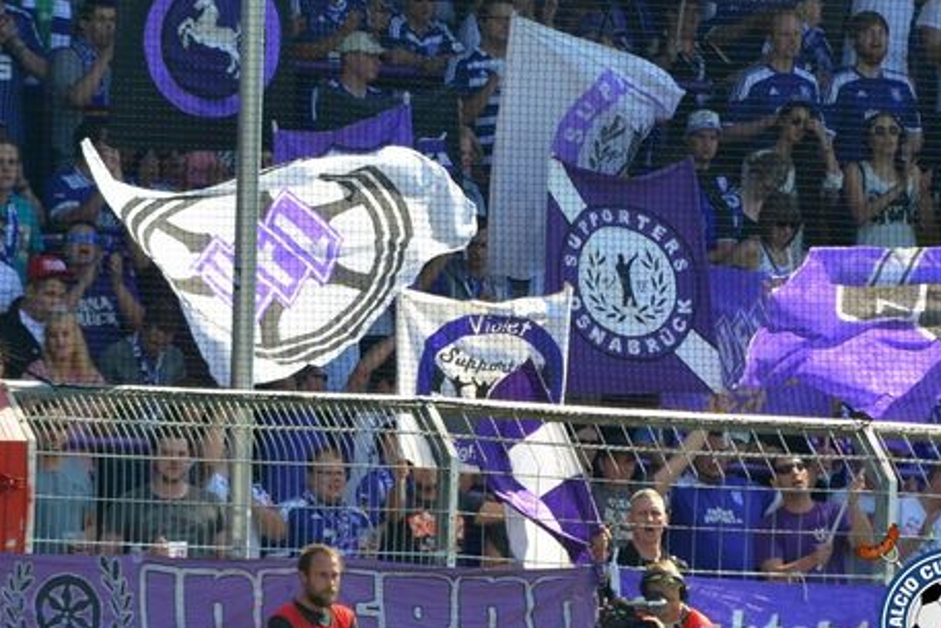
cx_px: 507
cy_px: 354
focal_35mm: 374
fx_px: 9778
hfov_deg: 5.5
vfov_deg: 3.7
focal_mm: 200
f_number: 5
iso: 400
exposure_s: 1/1250
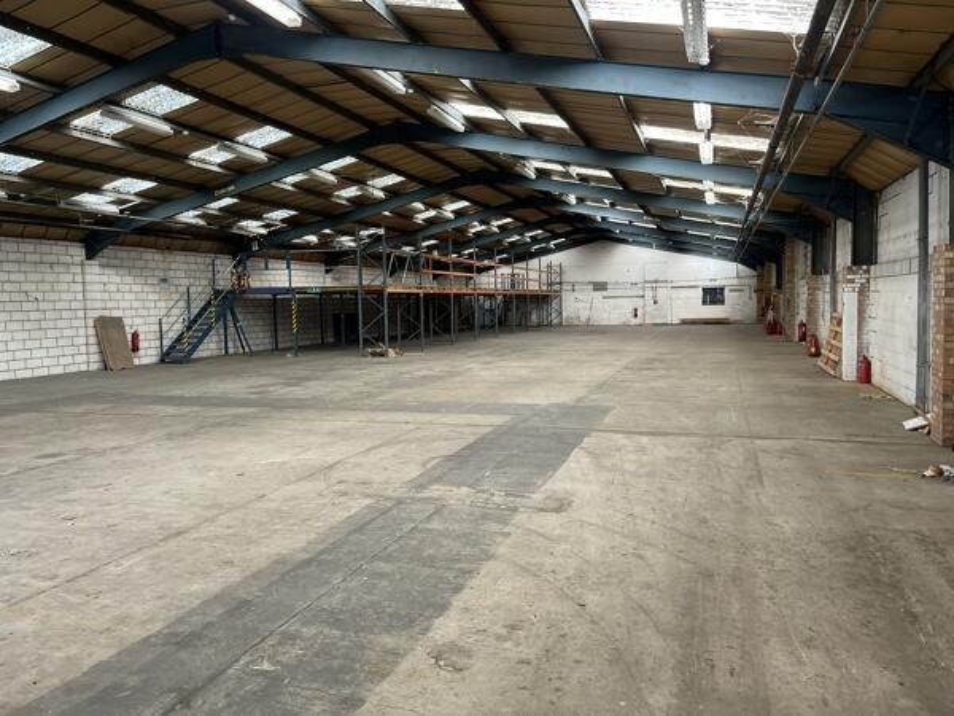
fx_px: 717
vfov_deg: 53.1
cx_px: 477
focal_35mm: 26
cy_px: 358
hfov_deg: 67.3
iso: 125
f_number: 1.6
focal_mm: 5.1
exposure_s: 1/100
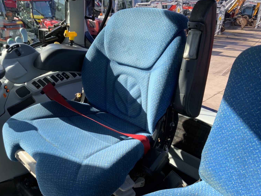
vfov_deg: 38.6
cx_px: 98
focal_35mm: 37
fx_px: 279
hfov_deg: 49.7
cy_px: 106
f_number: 1.8
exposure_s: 1/331
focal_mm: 3
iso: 16
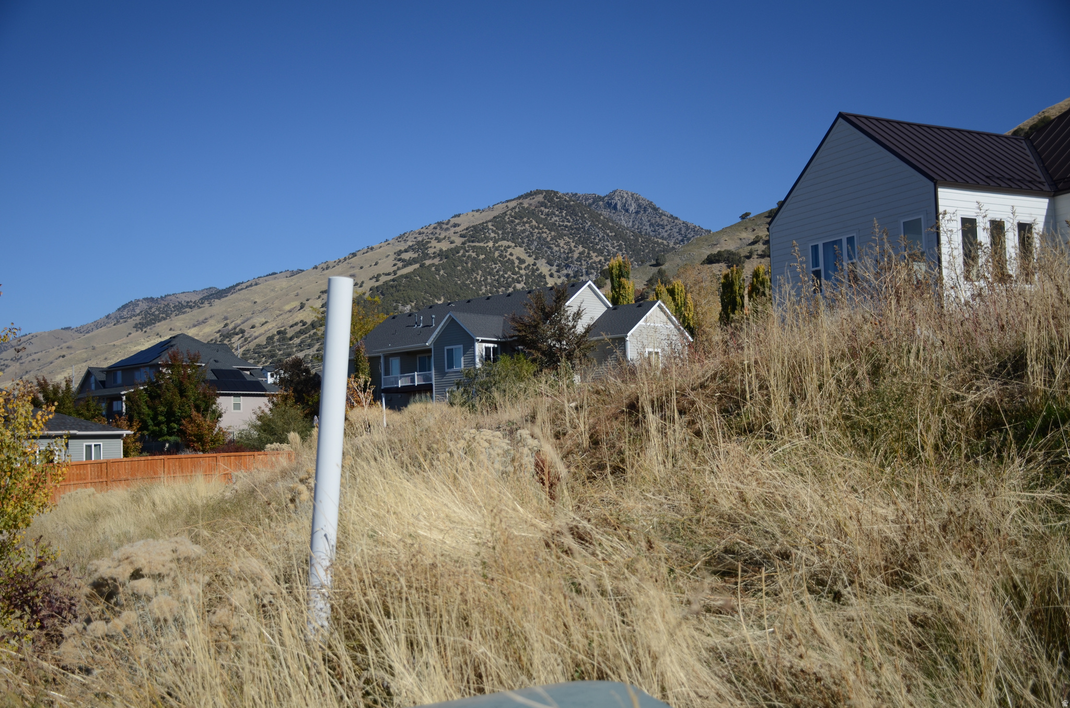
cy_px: 354
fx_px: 1157
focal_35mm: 39
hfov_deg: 49.6
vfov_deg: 34.1
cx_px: 535
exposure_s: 1/1600
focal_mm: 26
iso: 100
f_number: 3.8
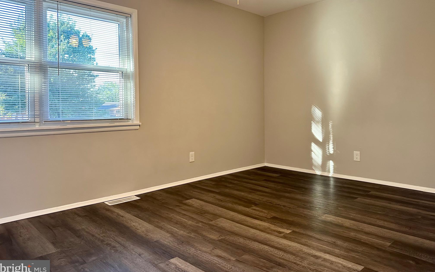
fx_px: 308
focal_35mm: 26
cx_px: 218
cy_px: 111
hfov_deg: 70.4
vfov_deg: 47.4
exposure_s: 1/120
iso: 200
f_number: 1.78
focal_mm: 6.86
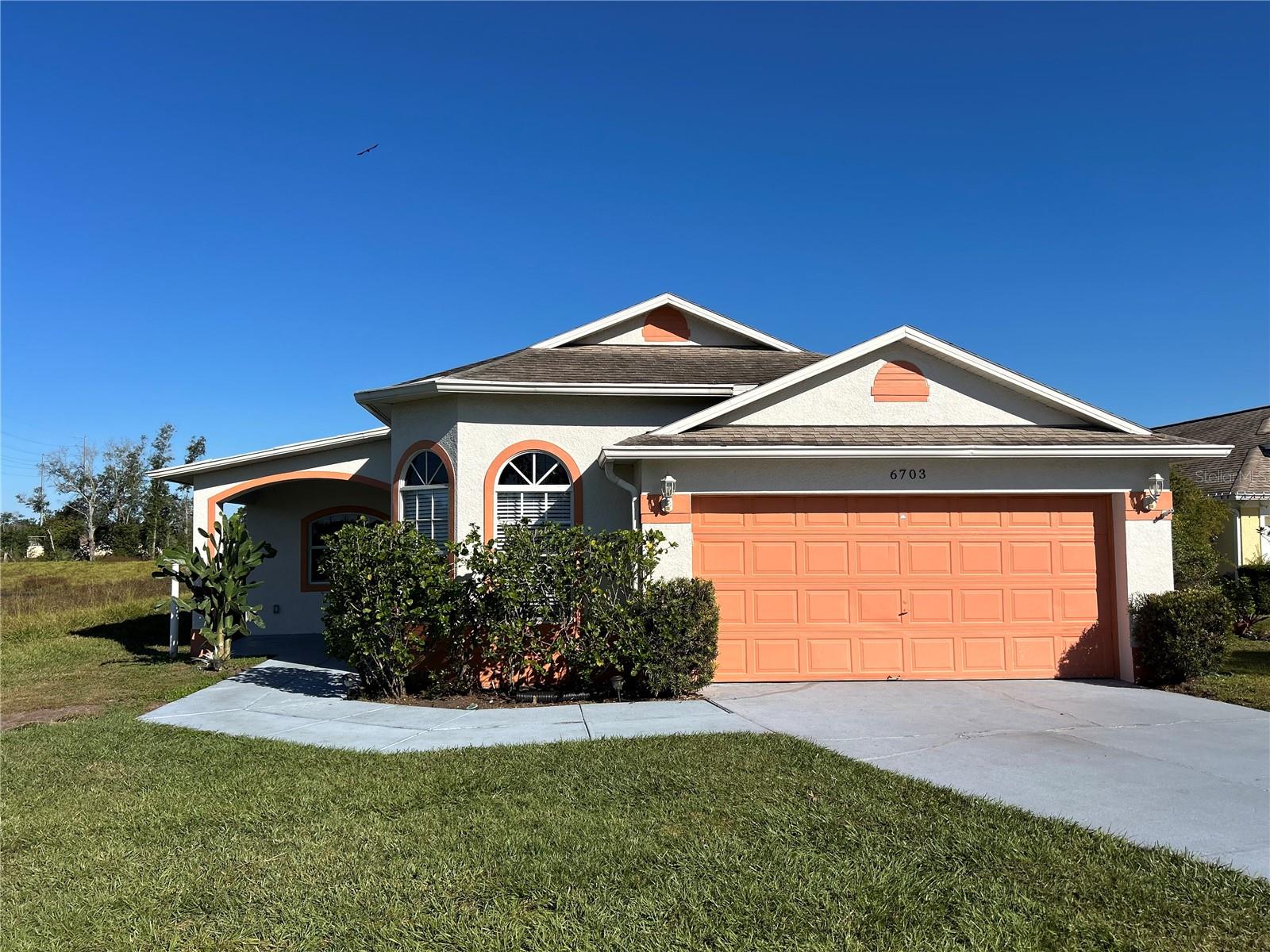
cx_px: 635
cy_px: 476
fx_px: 954
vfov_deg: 53.1
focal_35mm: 26
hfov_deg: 67.3
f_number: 1.5
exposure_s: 1/6211
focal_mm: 5.7
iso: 50
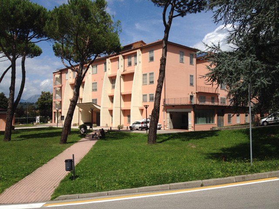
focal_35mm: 35
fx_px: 282
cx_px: 140
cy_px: 104
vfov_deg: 40.7
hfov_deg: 52.6
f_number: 2.4
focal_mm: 4.28
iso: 50
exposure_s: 1/3460
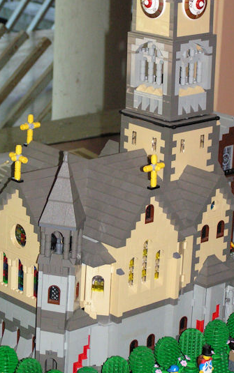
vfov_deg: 15.5
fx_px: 1376
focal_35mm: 135
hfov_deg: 9.7
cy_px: 169
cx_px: 148
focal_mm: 16.6
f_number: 3.2
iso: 200
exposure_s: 1/100
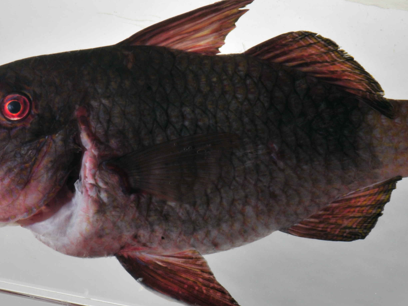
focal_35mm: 265
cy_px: 164
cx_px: 240
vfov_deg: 5.6
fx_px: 3122
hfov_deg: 7.5
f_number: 36
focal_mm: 105
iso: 200
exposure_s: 1/60
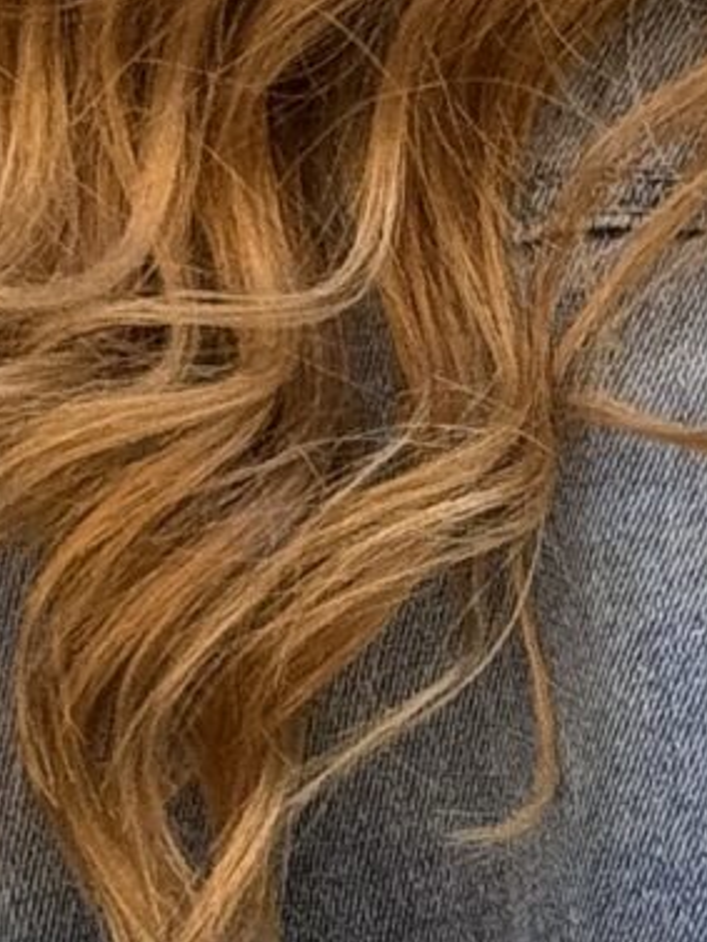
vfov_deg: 6.1
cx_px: 822
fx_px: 8873
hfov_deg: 4.6
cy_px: 984
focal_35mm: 326
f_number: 1.78
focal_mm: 6.76
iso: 80
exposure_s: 1/778
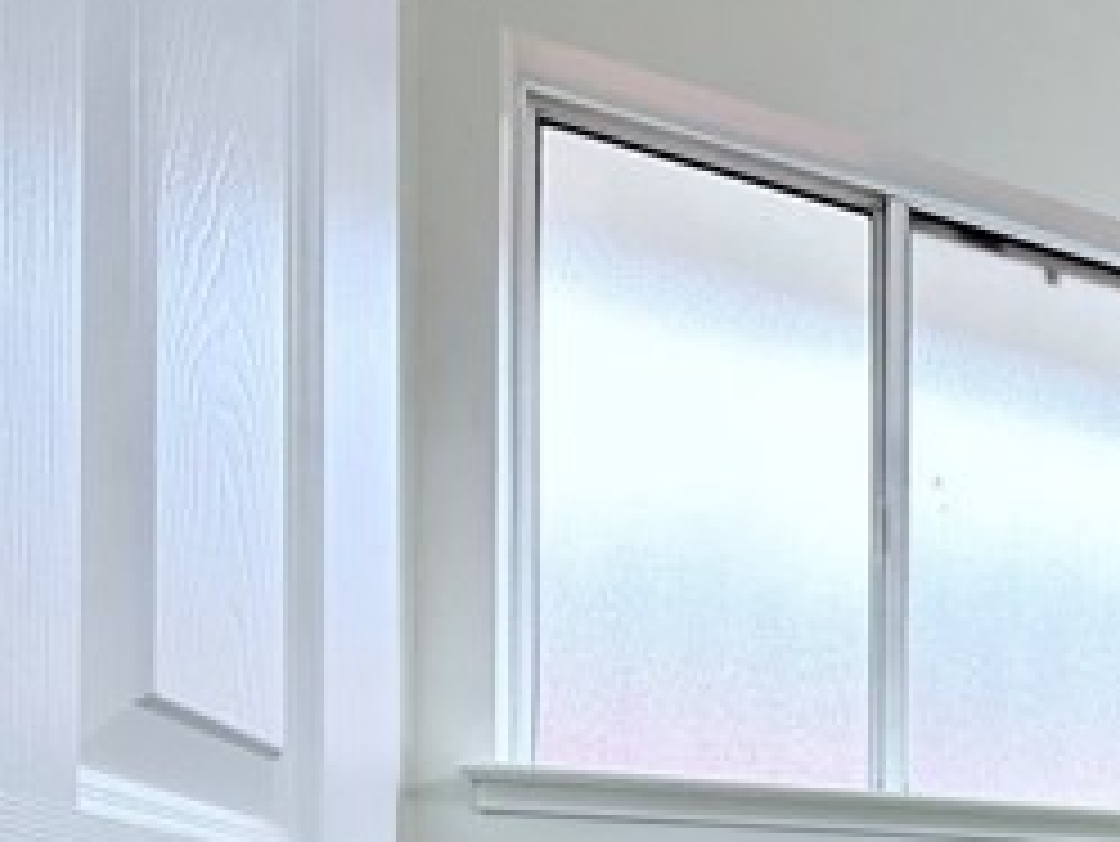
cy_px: 977
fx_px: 1165
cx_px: 1367
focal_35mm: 36
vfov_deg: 33.3
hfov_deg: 37.6
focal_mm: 2.22
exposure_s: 1/120
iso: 160
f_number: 2.2
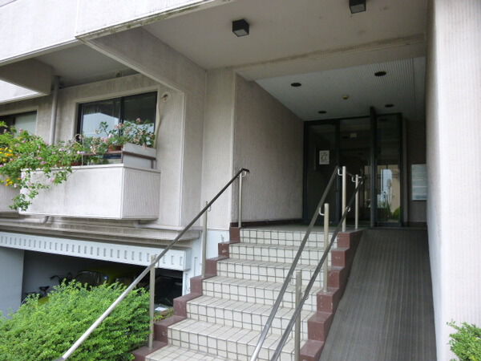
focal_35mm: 25
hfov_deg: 69.4
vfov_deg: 54.9
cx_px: 240
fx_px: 347
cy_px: 180
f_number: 3.1
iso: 160
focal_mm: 4.5
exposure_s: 1/125
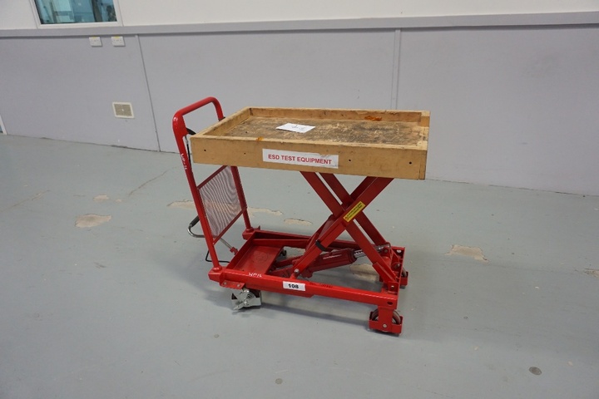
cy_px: 200
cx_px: 300
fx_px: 399
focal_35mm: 24
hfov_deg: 73.7
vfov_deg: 53.1
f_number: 4
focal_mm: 16
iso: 1250
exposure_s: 1/160
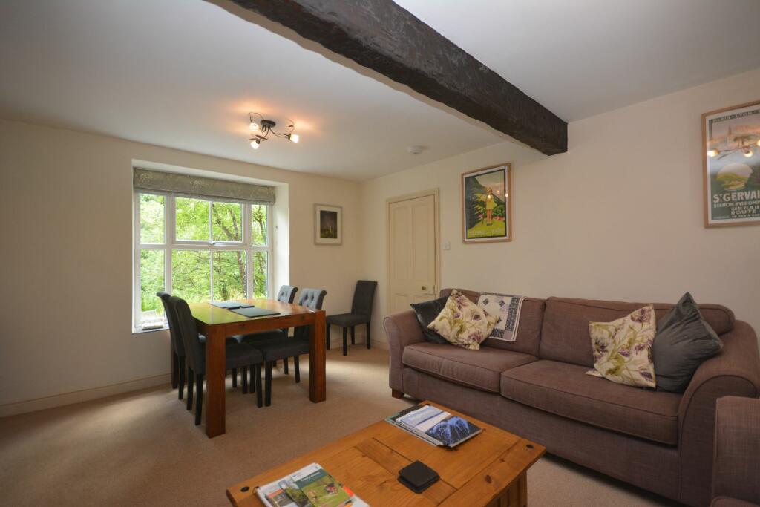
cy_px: 254
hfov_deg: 100.4
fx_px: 317
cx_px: 380
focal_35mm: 15
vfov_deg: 77.3
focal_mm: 10
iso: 560
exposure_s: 1/60
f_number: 4
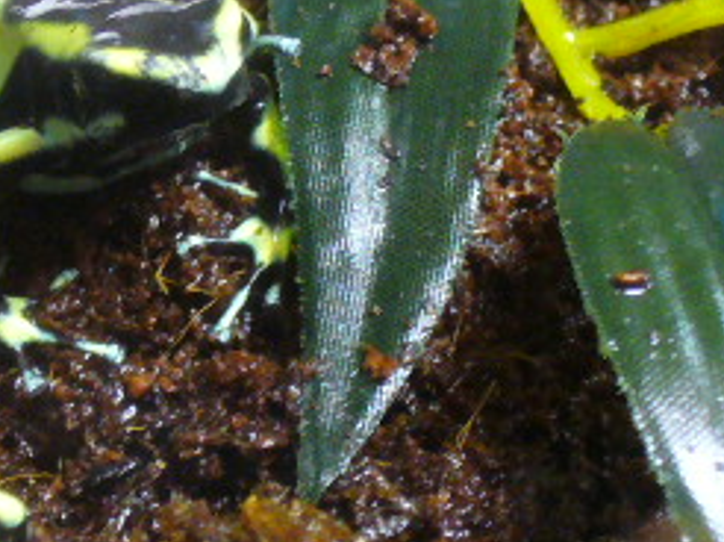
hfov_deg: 11.4
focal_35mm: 172
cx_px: 15
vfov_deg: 8.6
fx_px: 3594
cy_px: 244
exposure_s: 1/20
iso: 200
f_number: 3
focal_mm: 7.9
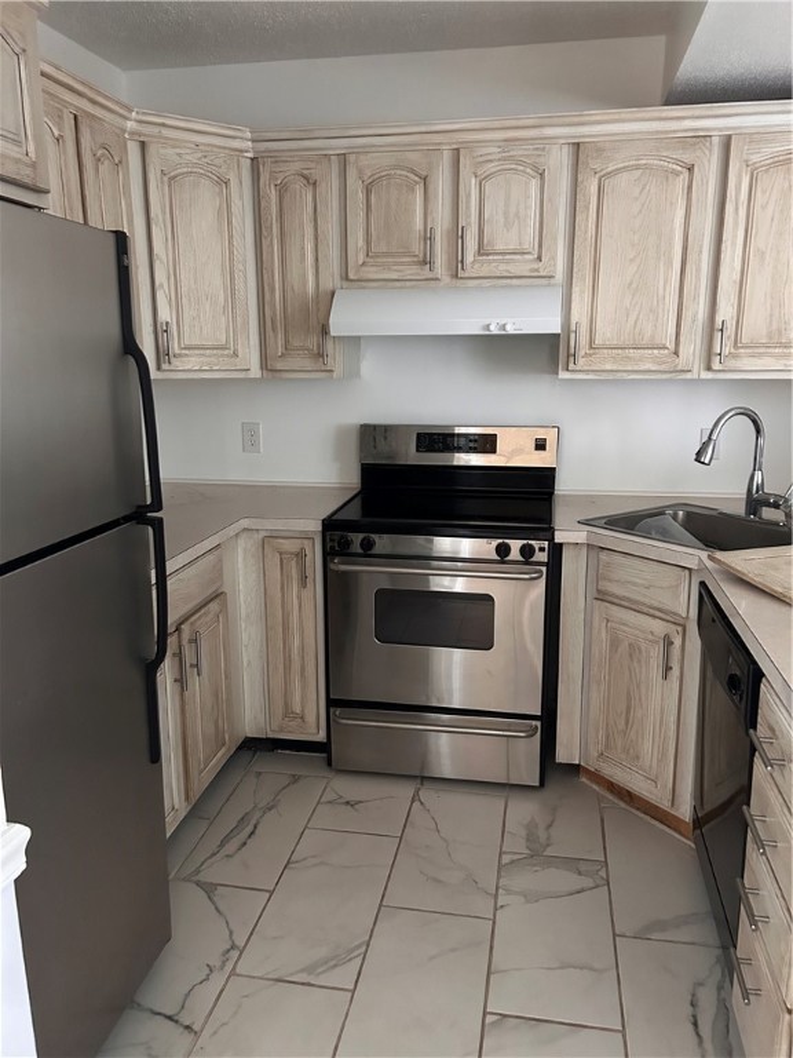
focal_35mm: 26
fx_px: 794
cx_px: 396
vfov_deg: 67.3
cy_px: 529
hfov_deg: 53.1
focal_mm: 5.7
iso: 640
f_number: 1.5
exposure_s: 1/40
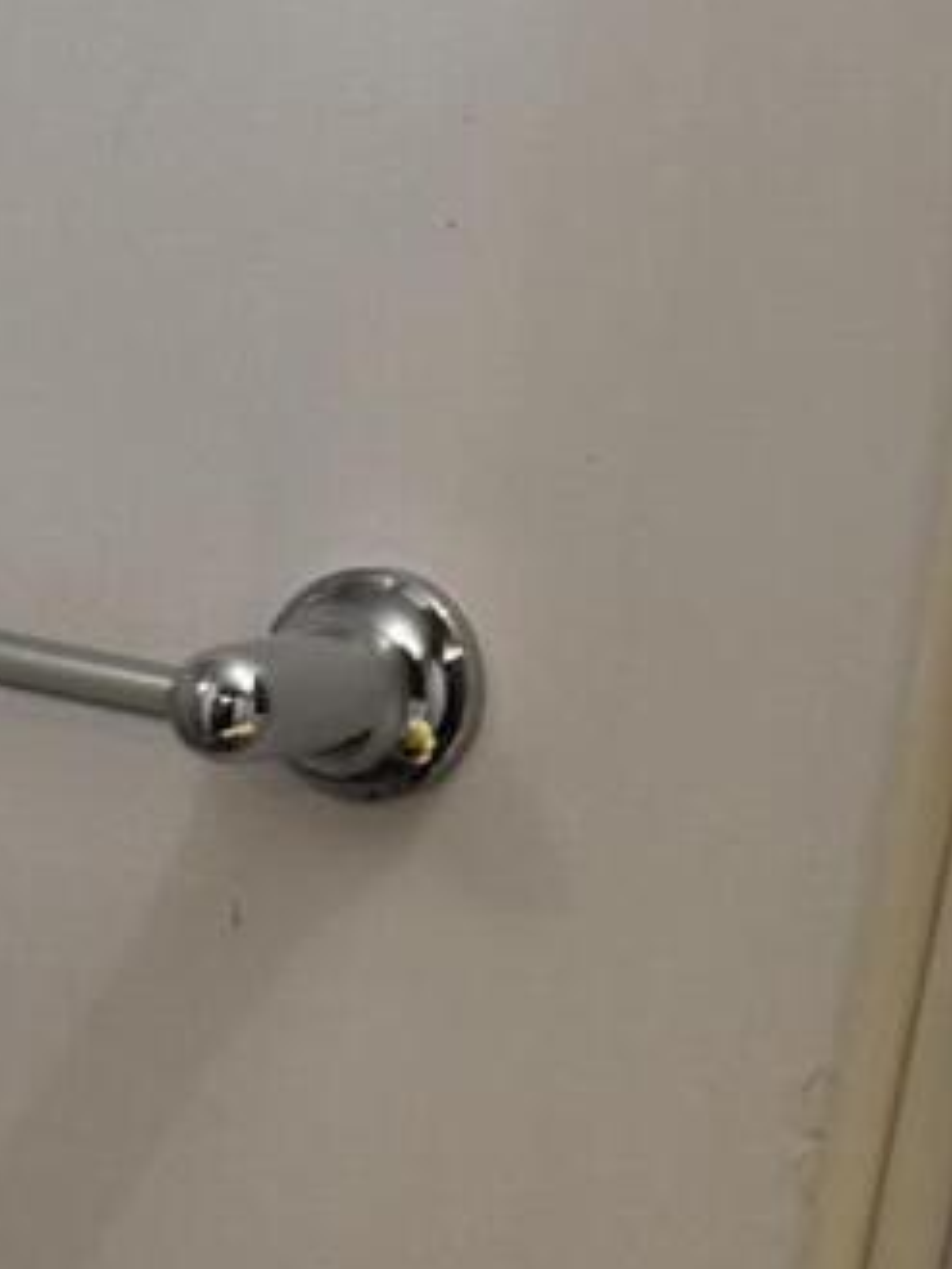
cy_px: 999
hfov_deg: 9.2
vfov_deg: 13.5
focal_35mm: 146
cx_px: -1272
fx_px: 5350
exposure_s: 1/60
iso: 160
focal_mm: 6.76
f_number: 1.78
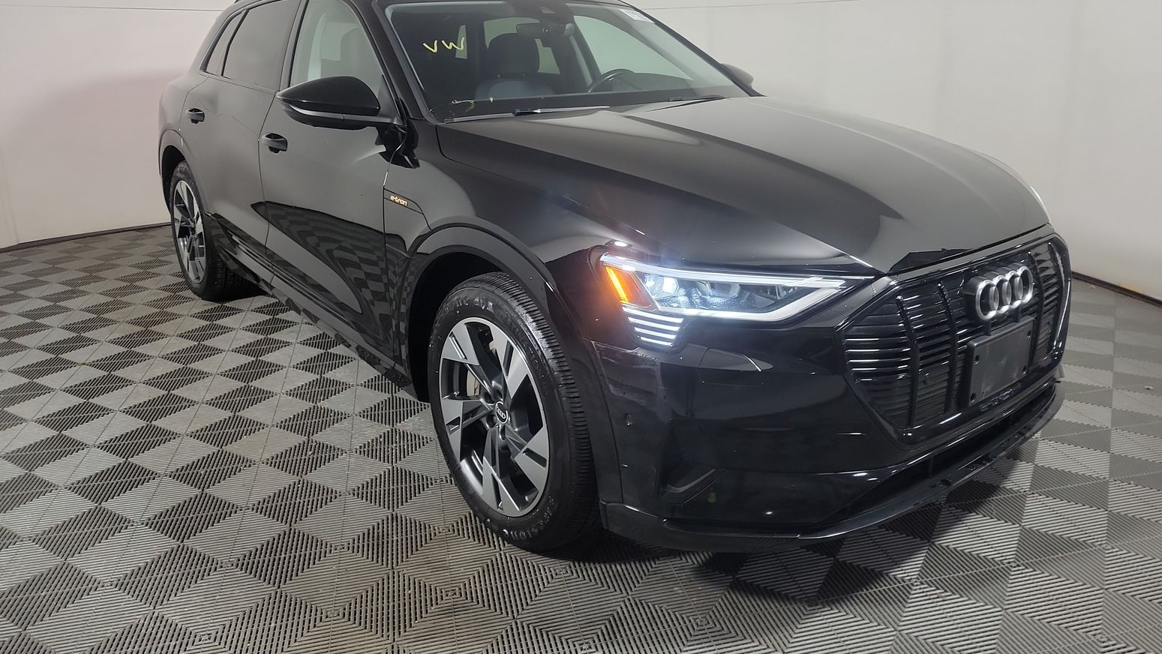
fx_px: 832
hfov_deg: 69.8
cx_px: 594
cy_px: 256
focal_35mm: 27
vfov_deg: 42.7
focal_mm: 6.7
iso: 148
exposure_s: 1/59
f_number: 1.8
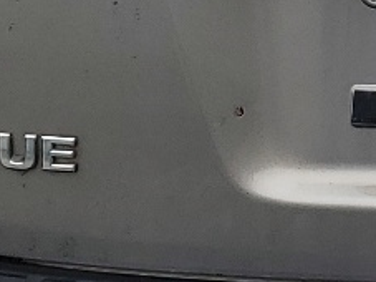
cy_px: -50
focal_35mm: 183
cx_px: 563
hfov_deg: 10.4
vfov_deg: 8.0
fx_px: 1987
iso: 50
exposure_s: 1/1667
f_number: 1.5
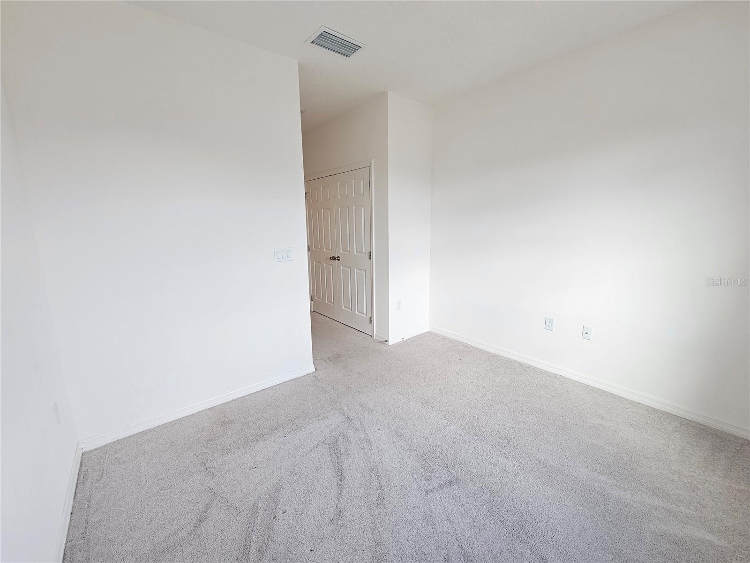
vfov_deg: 89.9
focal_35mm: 13
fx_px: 282
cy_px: 282
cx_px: 375
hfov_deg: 106.2
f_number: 2.2
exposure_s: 1/60
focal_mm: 2.2
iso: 80
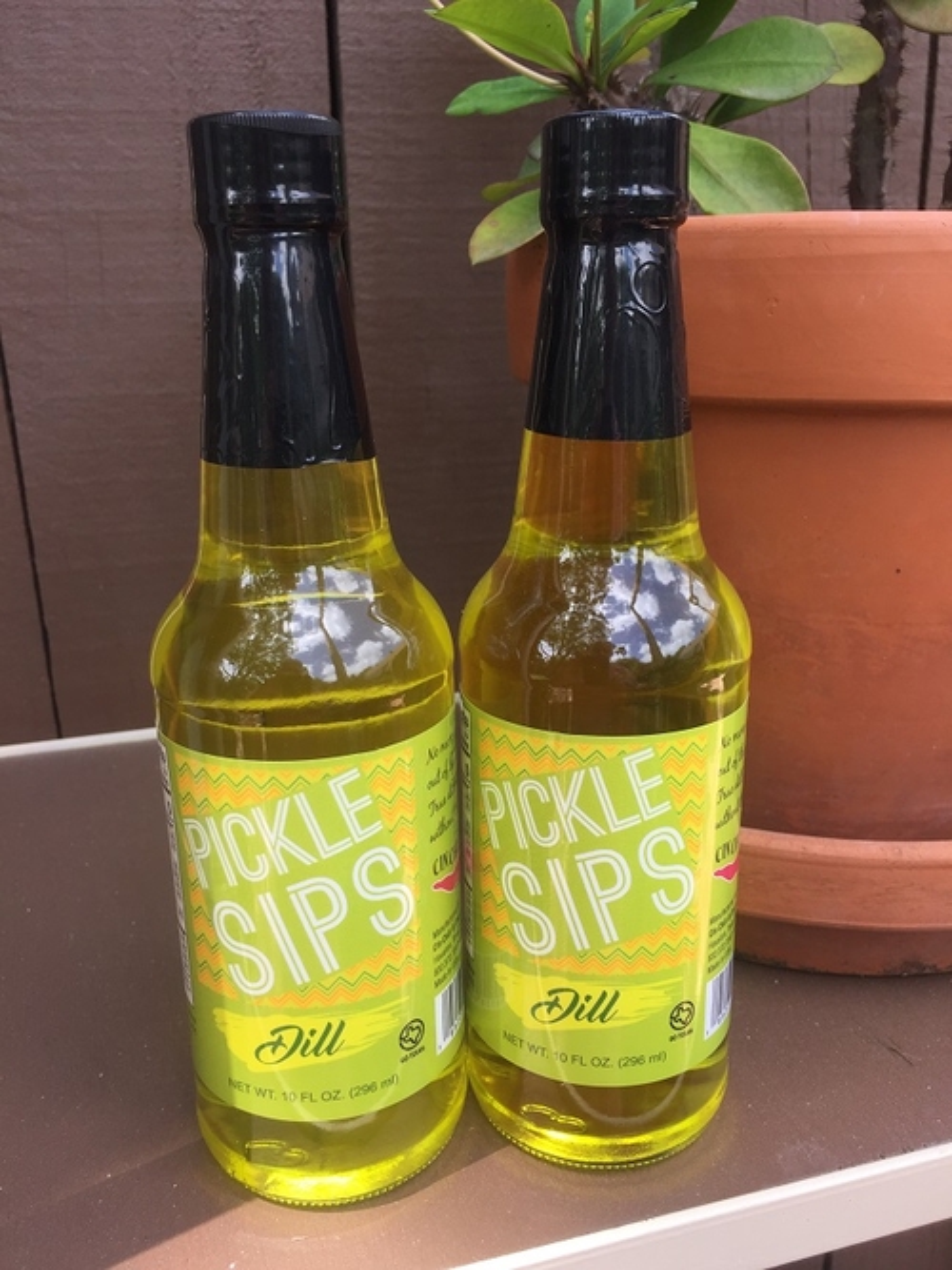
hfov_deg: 48.2
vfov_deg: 61.7
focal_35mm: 29
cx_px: 476
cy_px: 635
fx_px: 1064
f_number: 2.2
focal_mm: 4.15
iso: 32
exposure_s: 1/244
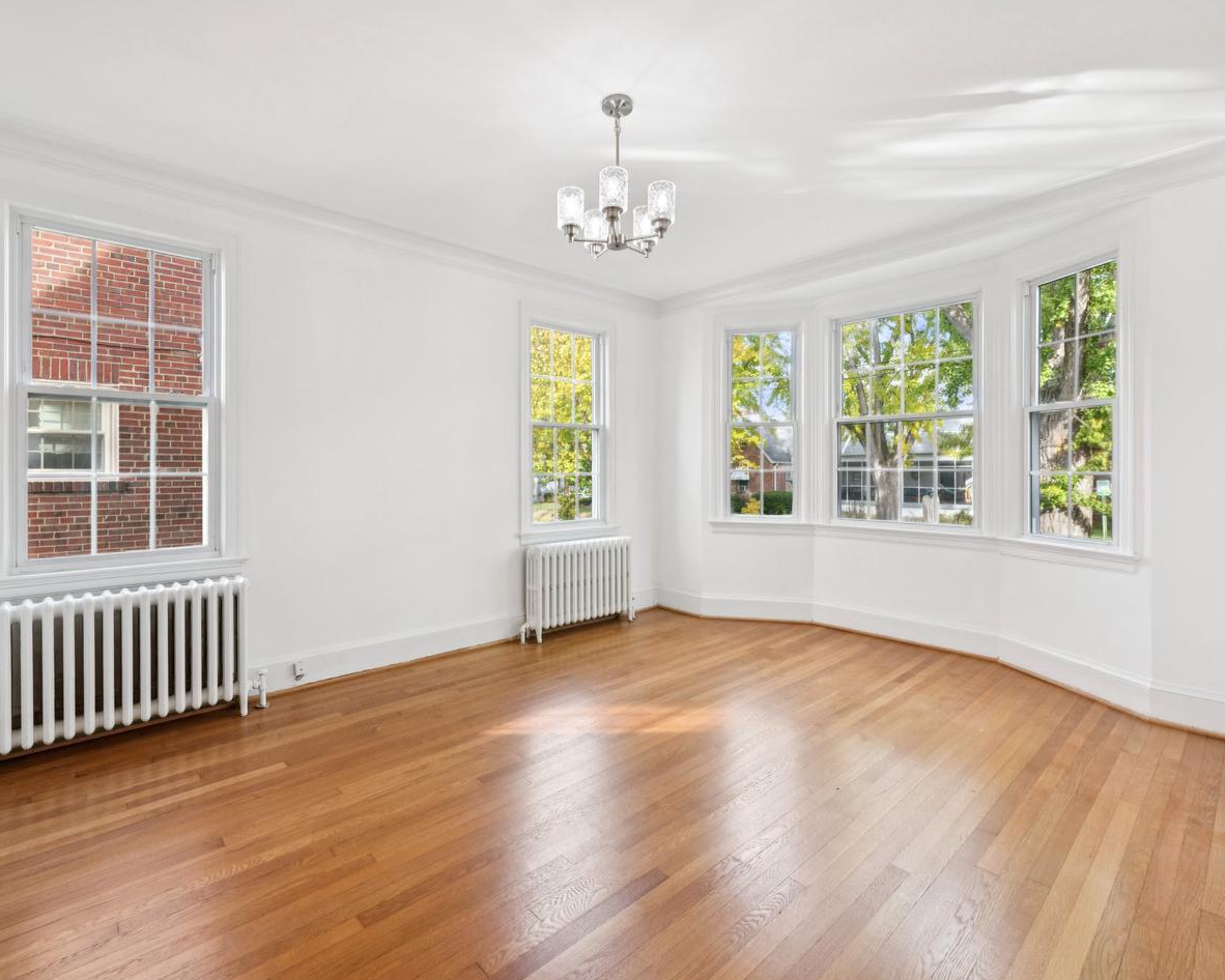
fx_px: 580
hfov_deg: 93.0
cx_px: 575
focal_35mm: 16
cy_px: 488
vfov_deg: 80.4
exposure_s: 1/25
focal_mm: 14
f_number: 9
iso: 250
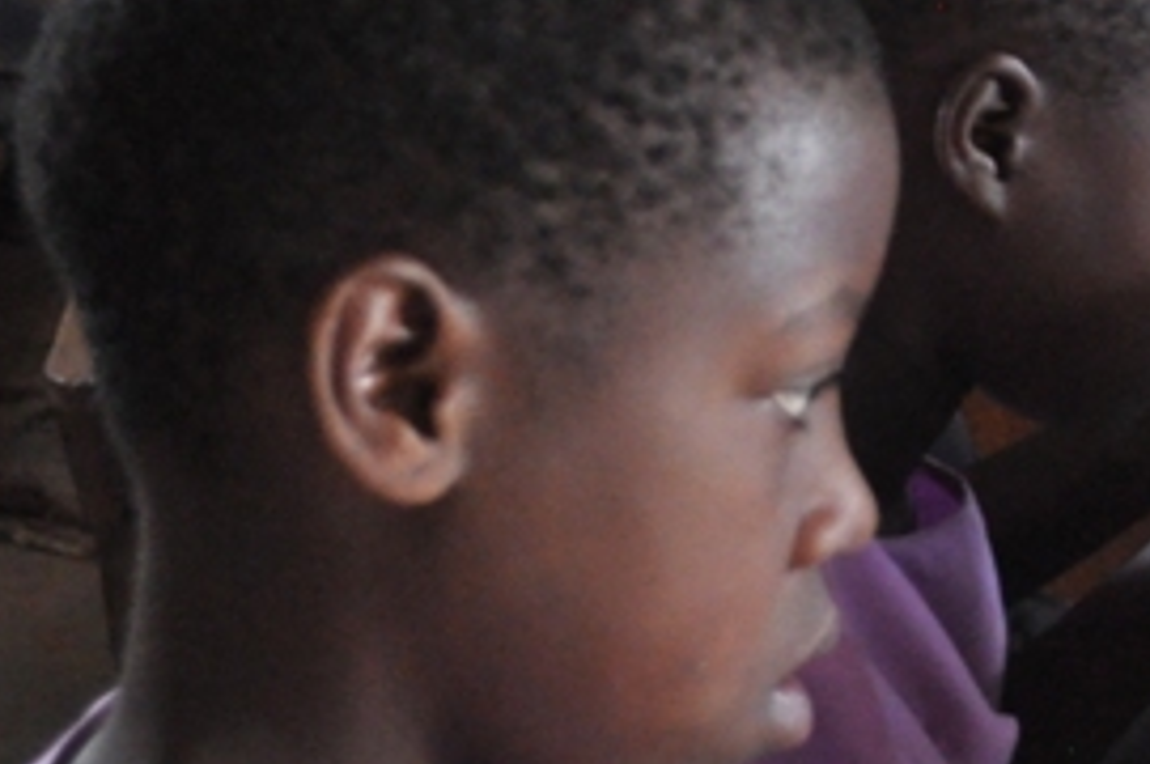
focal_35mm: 188
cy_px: -4
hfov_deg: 10.3
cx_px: 2109
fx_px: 5998
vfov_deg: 7.3
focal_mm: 34
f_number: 5
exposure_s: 1/30
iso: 1600
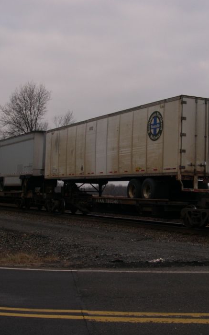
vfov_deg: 34.5
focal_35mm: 59
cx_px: 122
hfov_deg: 22.0
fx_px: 538
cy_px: 173
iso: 100
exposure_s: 1/158
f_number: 7.6
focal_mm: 8
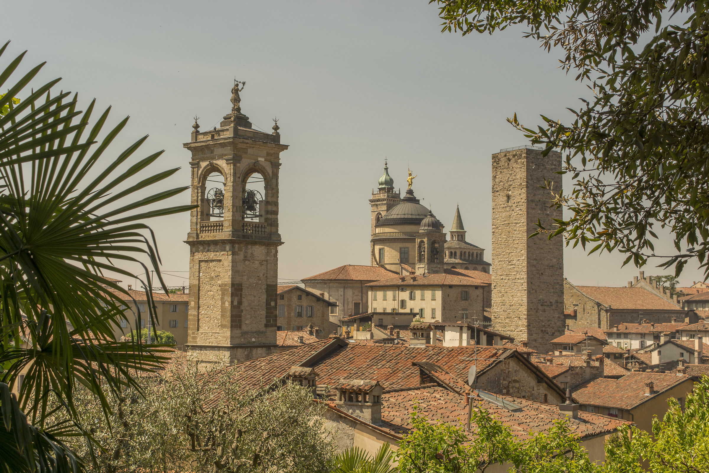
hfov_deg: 36.9
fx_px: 1063
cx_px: 354
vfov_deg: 25.1
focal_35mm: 54
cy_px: 236
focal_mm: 36
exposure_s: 1/250
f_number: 9
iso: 100
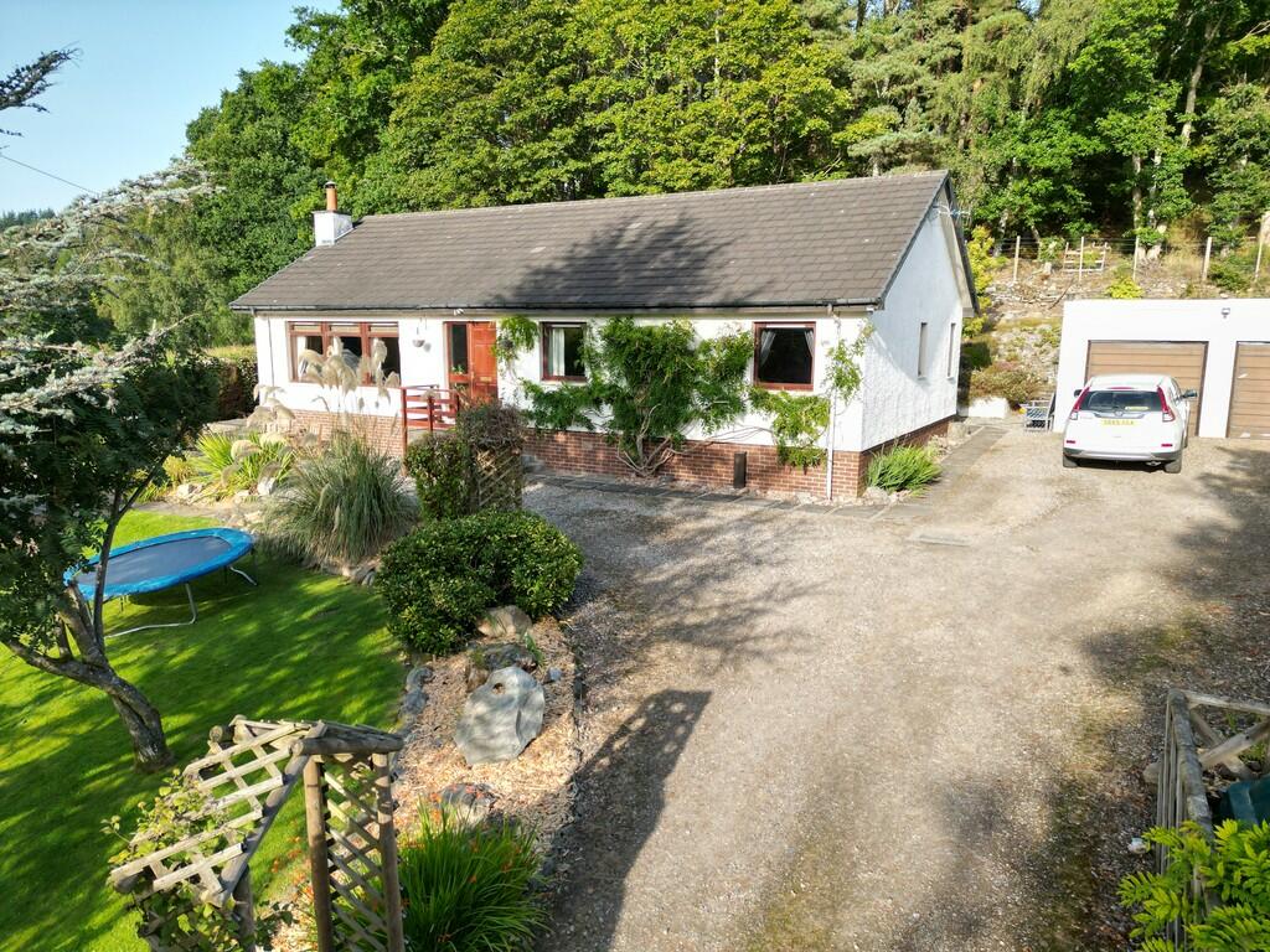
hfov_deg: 71.6
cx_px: 635
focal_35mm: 24
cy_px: 476
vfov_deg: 56.8
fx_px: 881
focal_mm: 6.72
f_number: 1.7
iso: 110
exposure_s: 1/1000
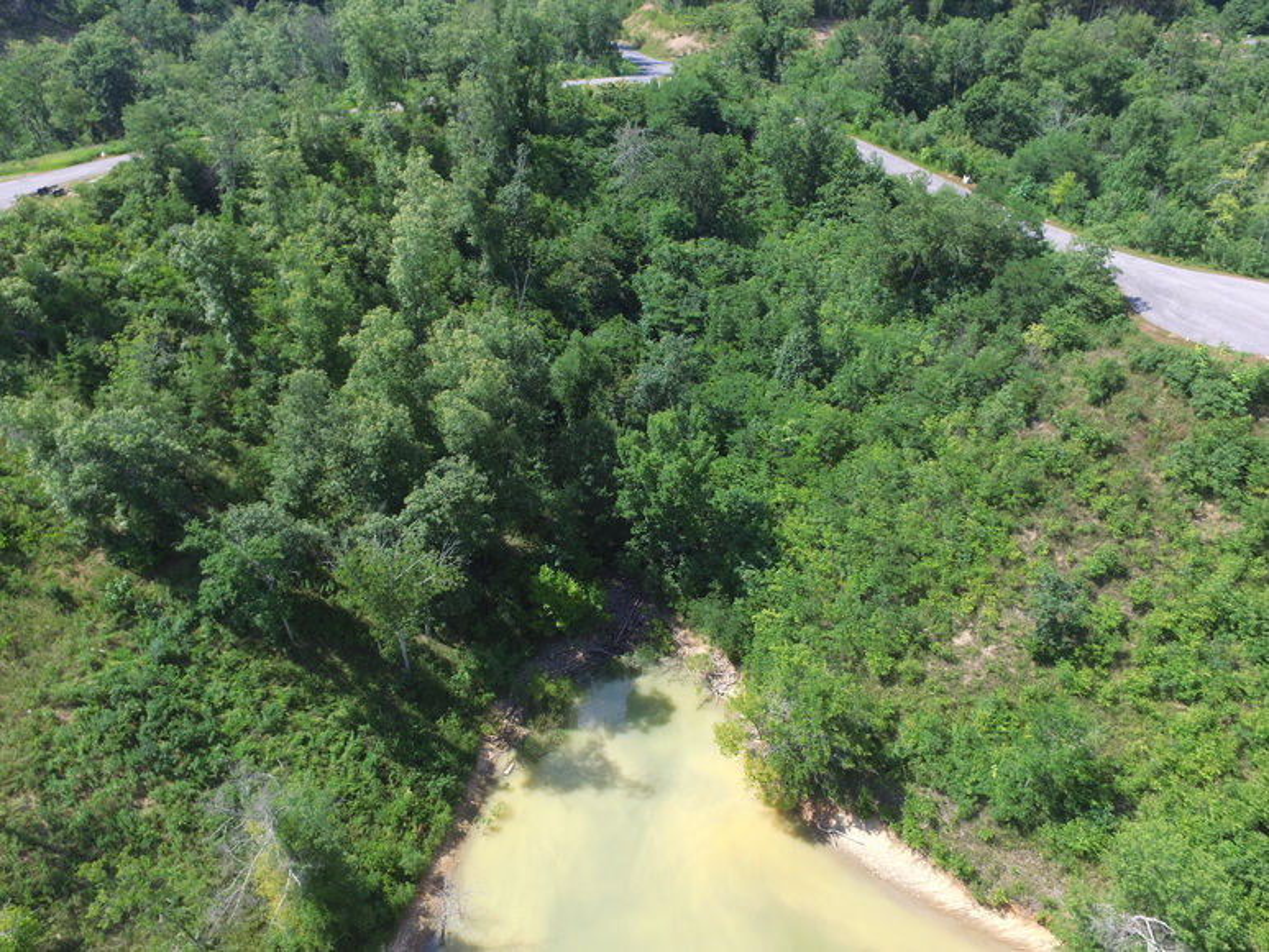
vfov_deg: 66.0
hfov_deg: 81.7
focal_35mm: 20
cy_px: 476
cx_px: 634
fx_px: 733
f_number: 2.8
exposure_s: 1/559
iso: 100
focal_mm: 3.61
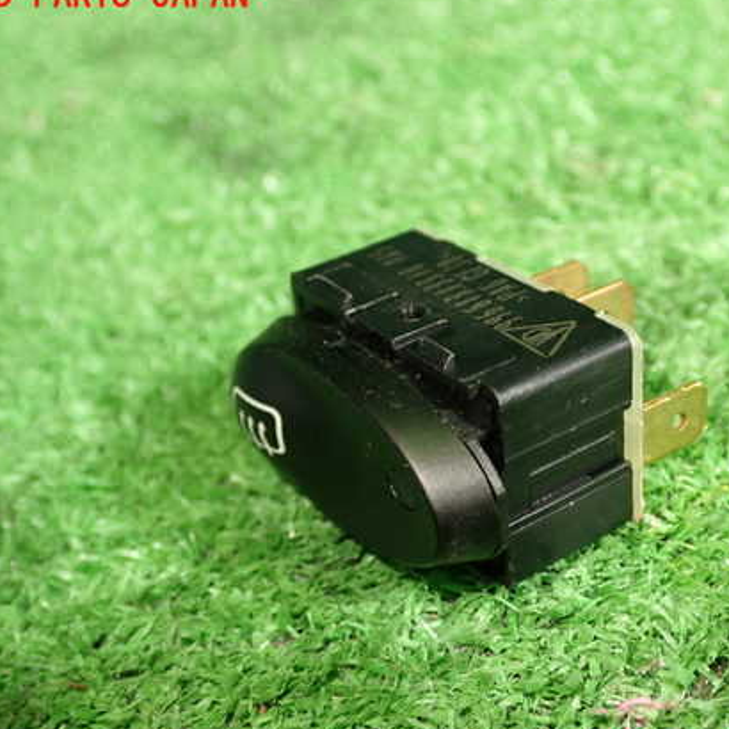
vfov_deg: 32.2
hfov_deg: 32.0
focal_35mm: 53
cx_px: 459
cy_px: 373
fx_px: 1263
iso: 320
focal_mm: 7.31
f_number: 2.8
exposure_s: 1/40
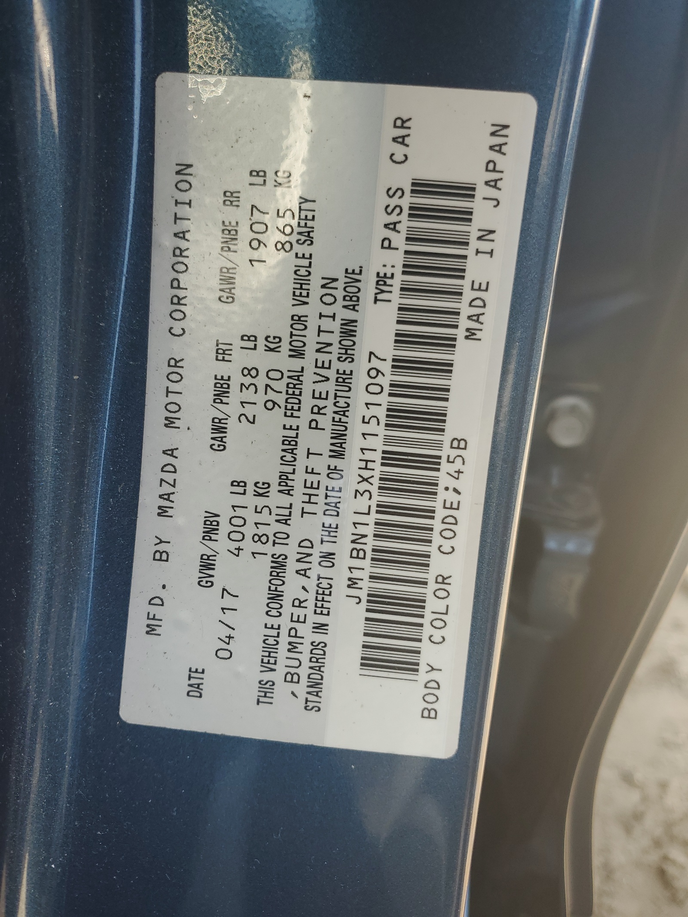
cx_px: 344
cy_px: 458
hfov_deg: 53.1
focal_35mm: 26
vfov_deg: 67.3
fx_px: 689
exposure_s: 1/256
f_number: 1.5
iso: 50
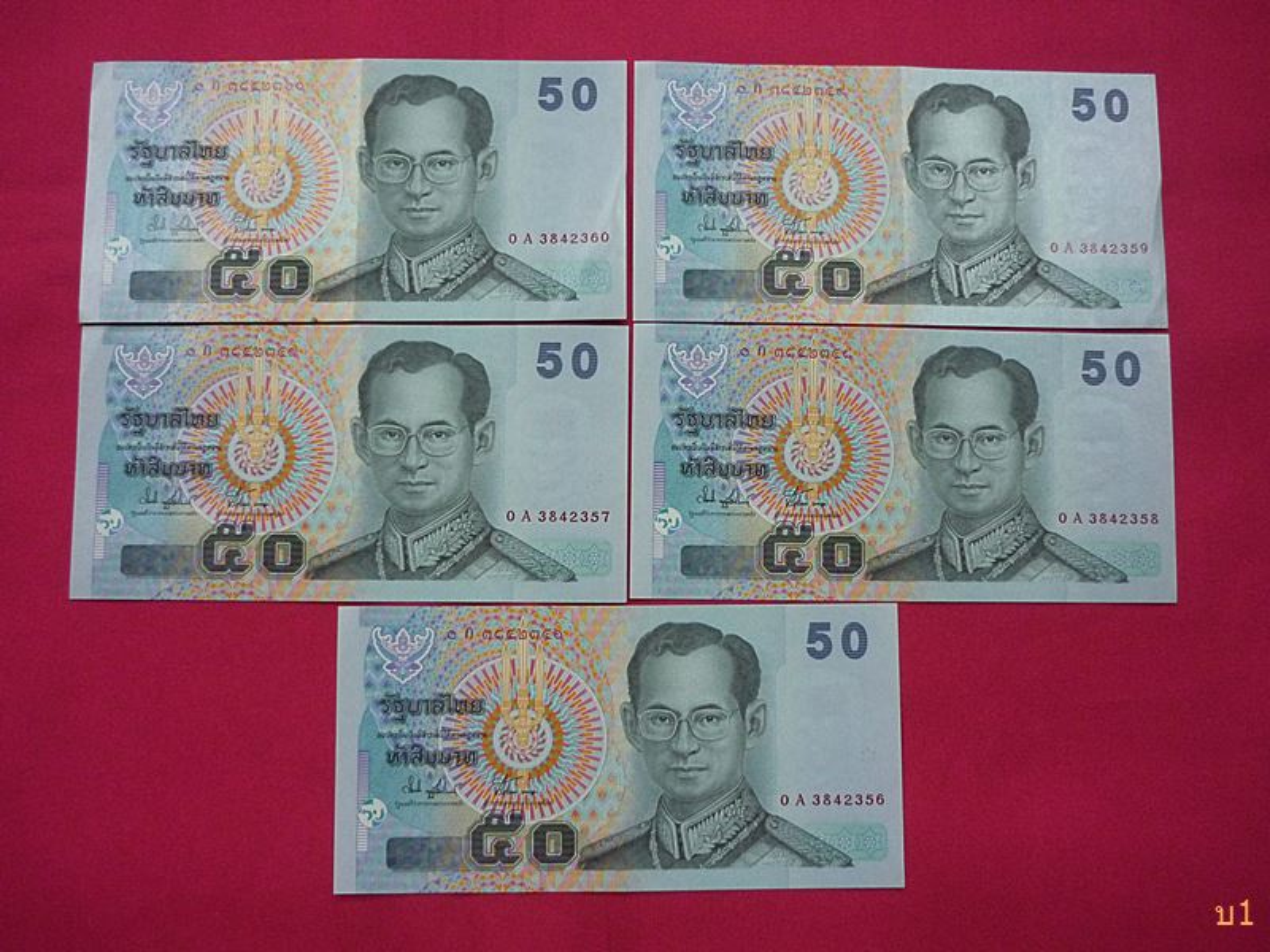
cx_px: 635
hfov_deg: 55.4
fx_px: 1211
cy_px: 476
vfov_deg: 42.9
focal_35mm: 33
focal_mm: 5.5
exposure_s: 1/15
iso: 400
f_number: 2.8
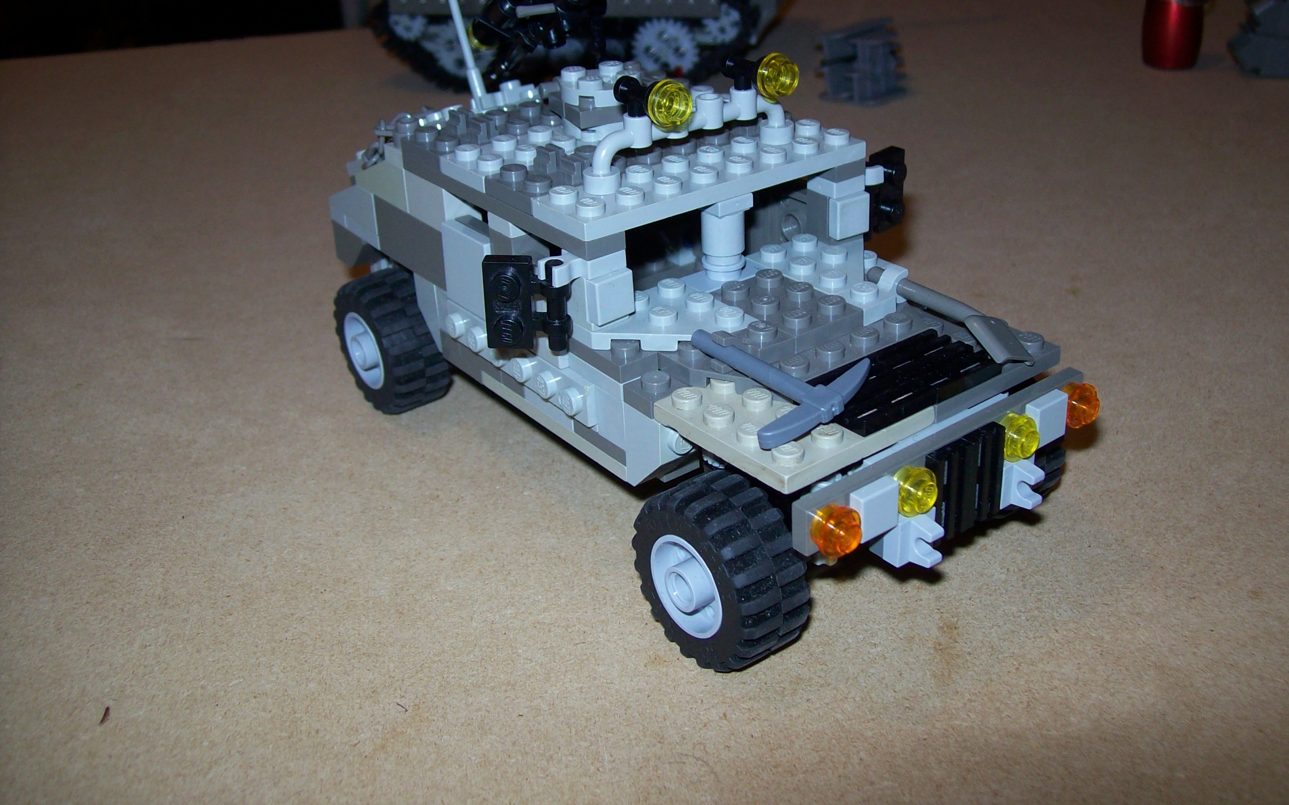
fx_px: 1370
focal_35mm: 39
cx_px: 651
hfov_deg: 50.4
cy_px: 334
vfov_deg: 32.7
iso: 80
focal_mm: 6
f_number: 2.7
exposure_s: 1/64
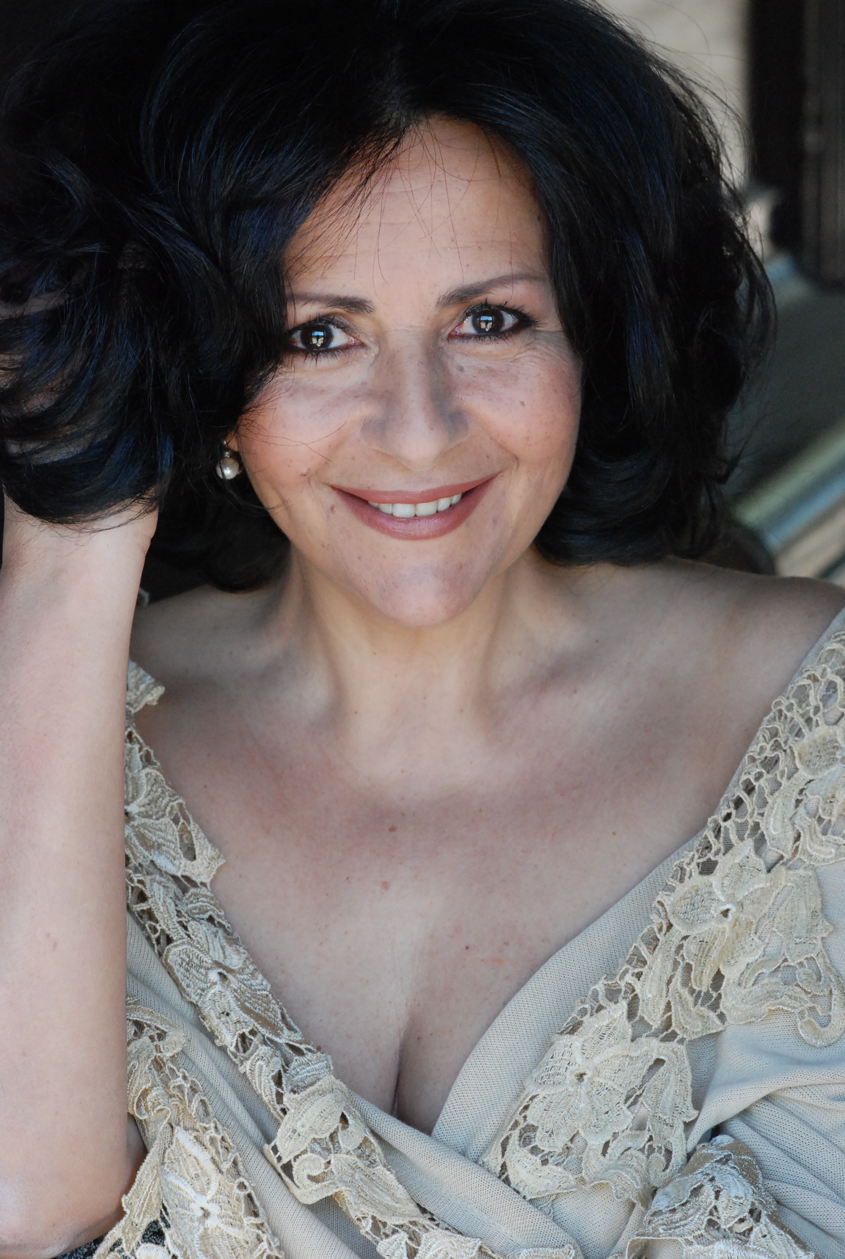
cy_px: 630
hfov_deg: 10.8
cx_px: 422
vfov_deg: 16.0
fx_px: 4467
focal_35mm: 128
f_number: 8
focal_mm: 85
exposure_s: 1/250
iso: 1250
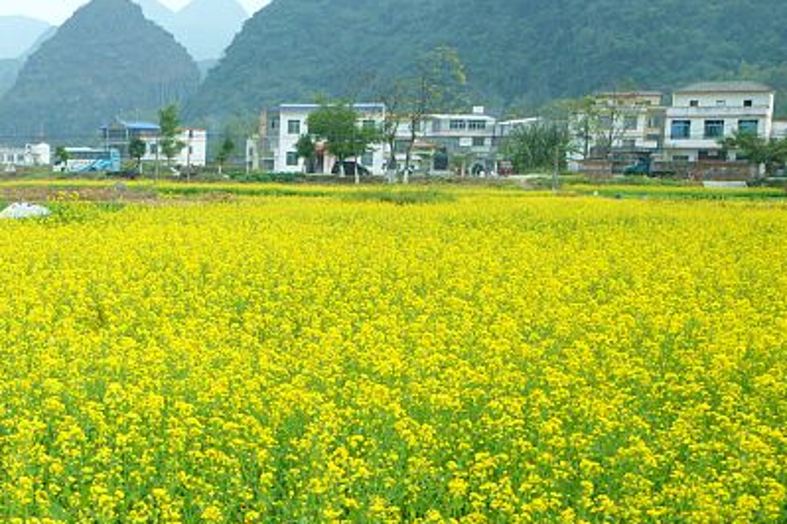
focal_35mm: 141
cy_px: 419
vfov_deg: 9.7
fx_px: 3082
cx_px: -174
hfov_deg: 14.1
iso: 1000
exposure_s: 1/2000
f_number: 9
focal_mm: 55
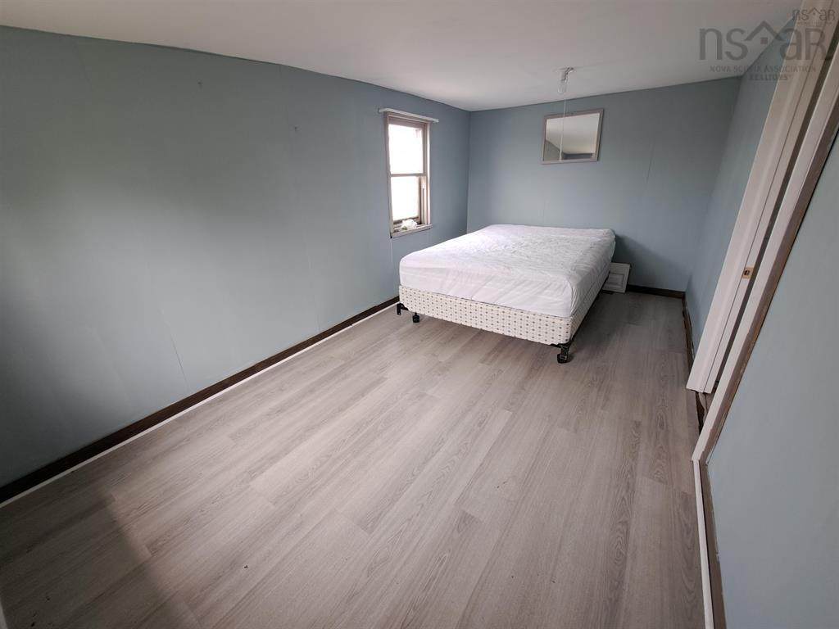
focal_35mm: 13
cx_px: 420
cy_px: 314
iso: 80
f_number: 2.2
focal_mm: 1.74
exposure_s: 1/40
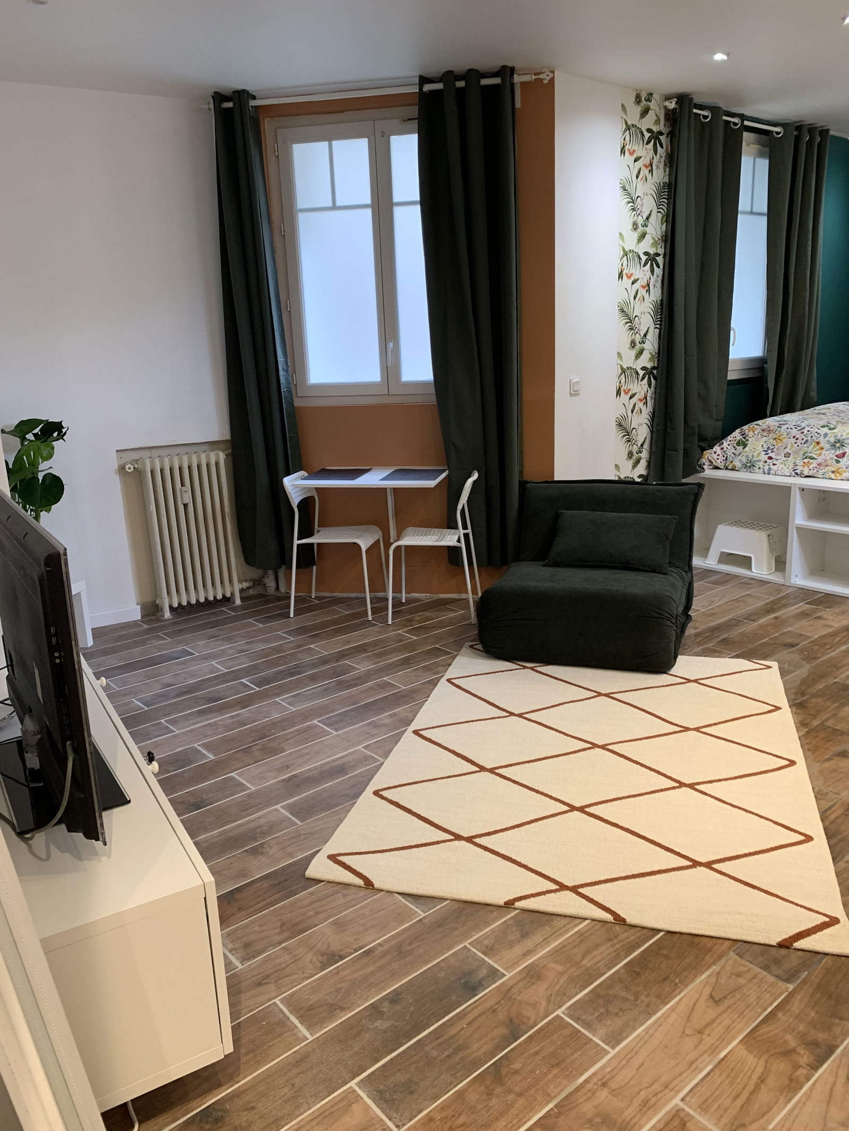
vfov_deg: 67.3
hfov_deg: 53.1
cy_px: 566
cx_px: 424
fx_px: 850
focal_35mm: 26
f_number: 1.8
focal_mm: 4.25
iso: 160
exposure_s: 1/60
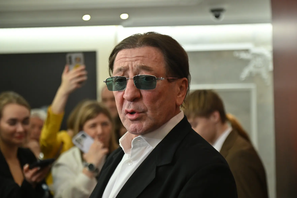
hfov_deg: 28.9
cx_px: 148
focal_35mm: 70
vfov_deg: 19.4
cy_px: 99
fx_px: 577
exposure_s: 1/320
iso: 2000
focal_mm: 70
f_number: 4.5
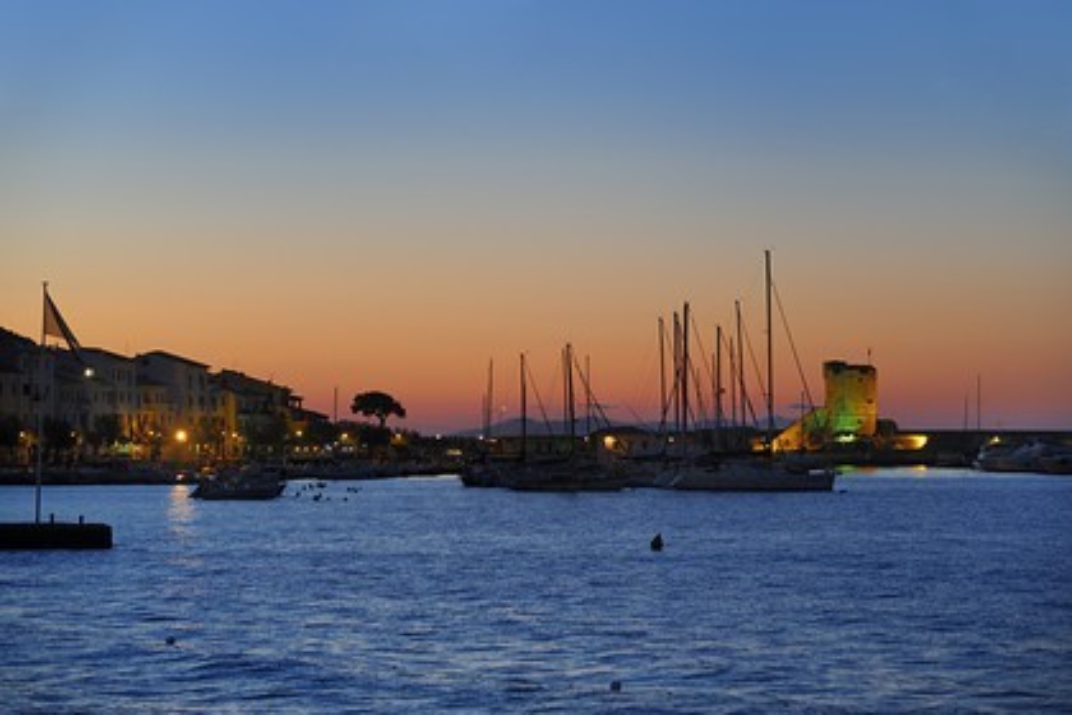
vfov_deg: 11.8
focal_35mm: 116
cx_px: 536
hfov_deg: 17.6
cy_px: 358
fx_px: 3454
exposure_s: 1/20
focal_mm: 116
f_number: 4.5
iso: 800
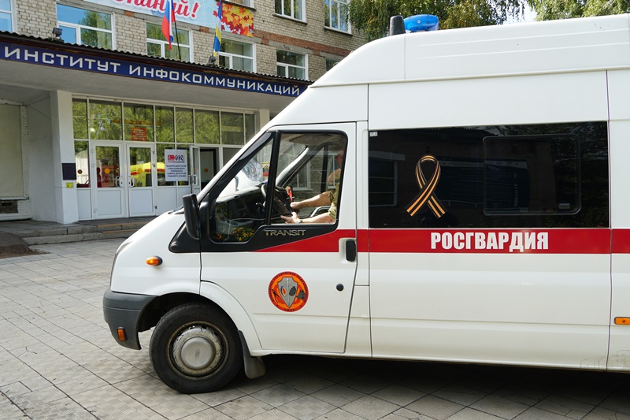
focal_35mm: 32
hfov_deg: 59.5
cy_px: 210
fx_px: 551
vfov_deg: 41.7
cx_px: 315
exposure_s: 1/200
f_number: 5
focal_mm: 21
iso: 100
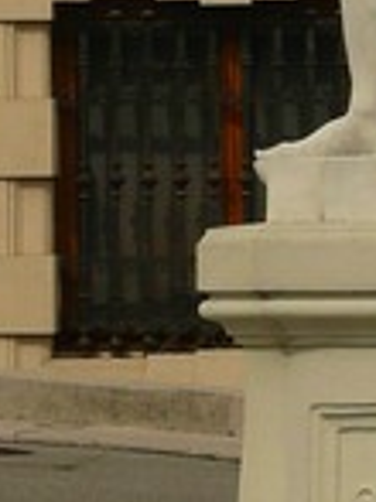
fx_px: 7716
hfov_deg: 2.8
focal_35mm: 532
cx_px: 410
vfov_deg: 3.7
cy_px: 99
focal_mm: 22
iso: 100
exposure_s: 1/400
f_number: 5.6
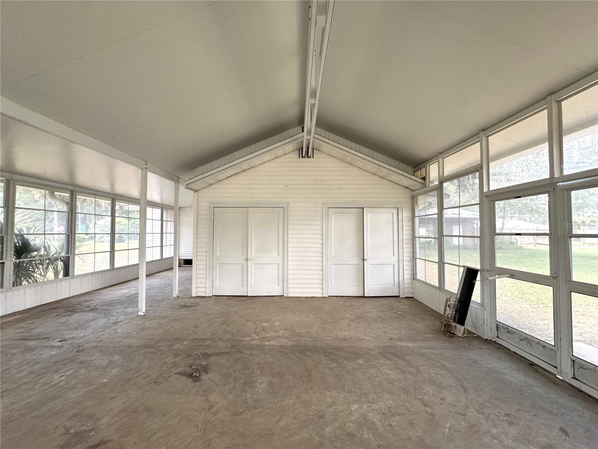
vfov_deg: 85.7
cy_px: 224
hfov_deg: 102.1
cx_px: 299
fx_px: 242
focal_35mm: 14
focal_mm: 2.22
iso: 400
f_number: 2.2
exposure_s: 1/60
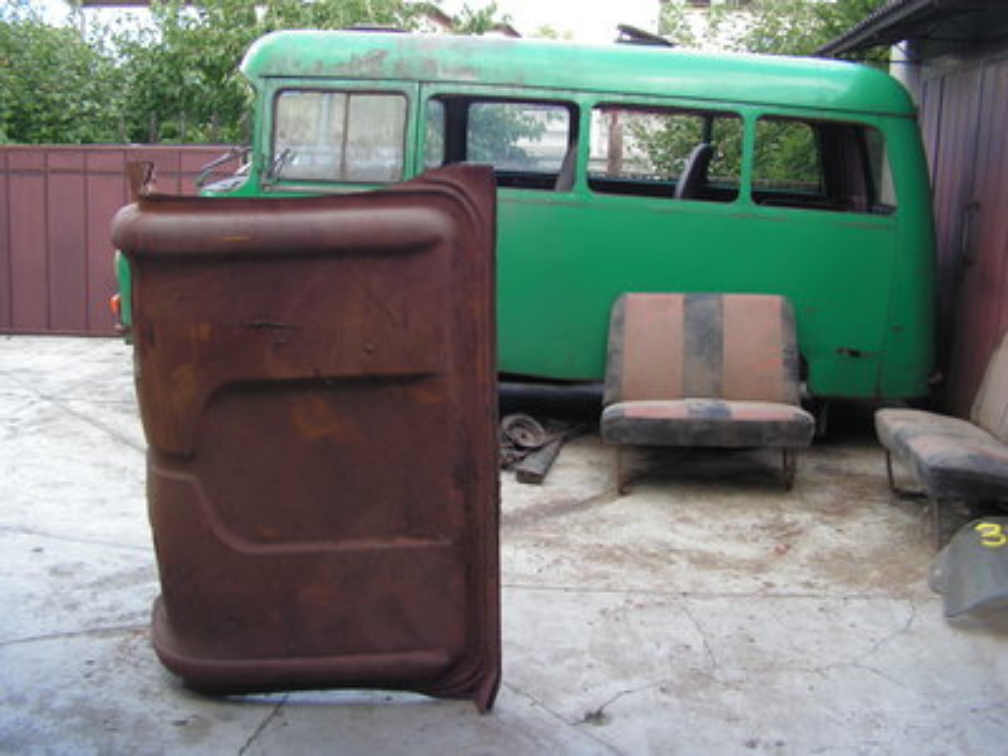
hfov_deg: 51.4
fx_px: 1048
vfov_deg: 39.7
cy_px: 378
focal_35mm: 36
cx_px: 504
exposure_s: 1/50
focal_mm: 6
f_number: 3.2
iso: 64
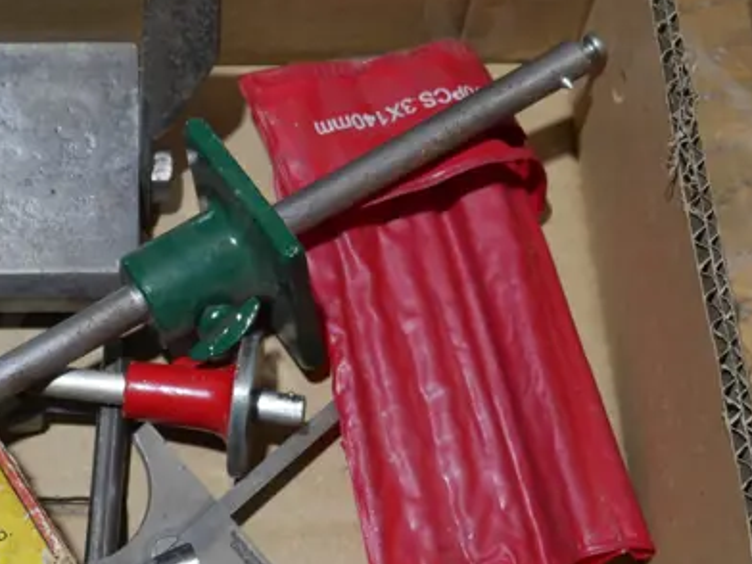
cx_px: -23
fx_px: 2498
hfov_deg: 16.7
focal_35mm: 115
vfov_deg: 12.9
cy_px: 381
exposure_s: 1/60
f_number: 4.7
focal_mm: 22
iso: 320
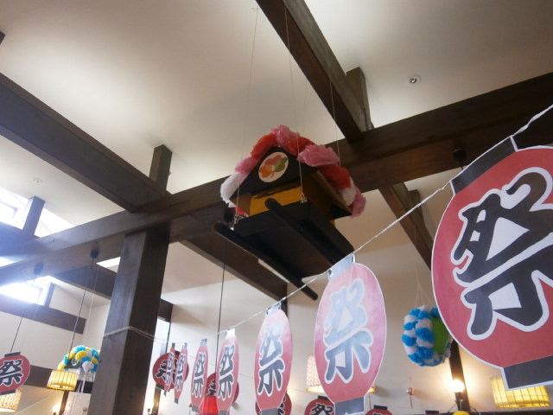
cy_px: 208
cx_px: 276
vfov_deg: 53.1
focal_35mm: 26
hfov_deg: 67.3
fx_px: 415
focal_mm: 4.7
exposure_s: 1/30
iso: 125
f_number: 2.8
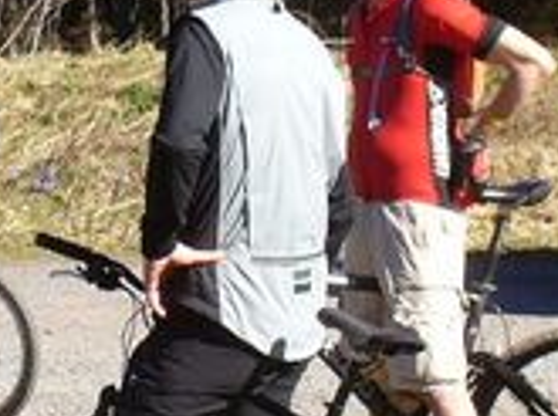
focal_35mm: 163
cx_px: 100
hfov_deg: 12.1
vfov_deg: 9.1
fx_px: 2622
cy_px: 220
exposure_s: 1/160
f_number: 5.6
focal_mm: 6.1
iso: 64
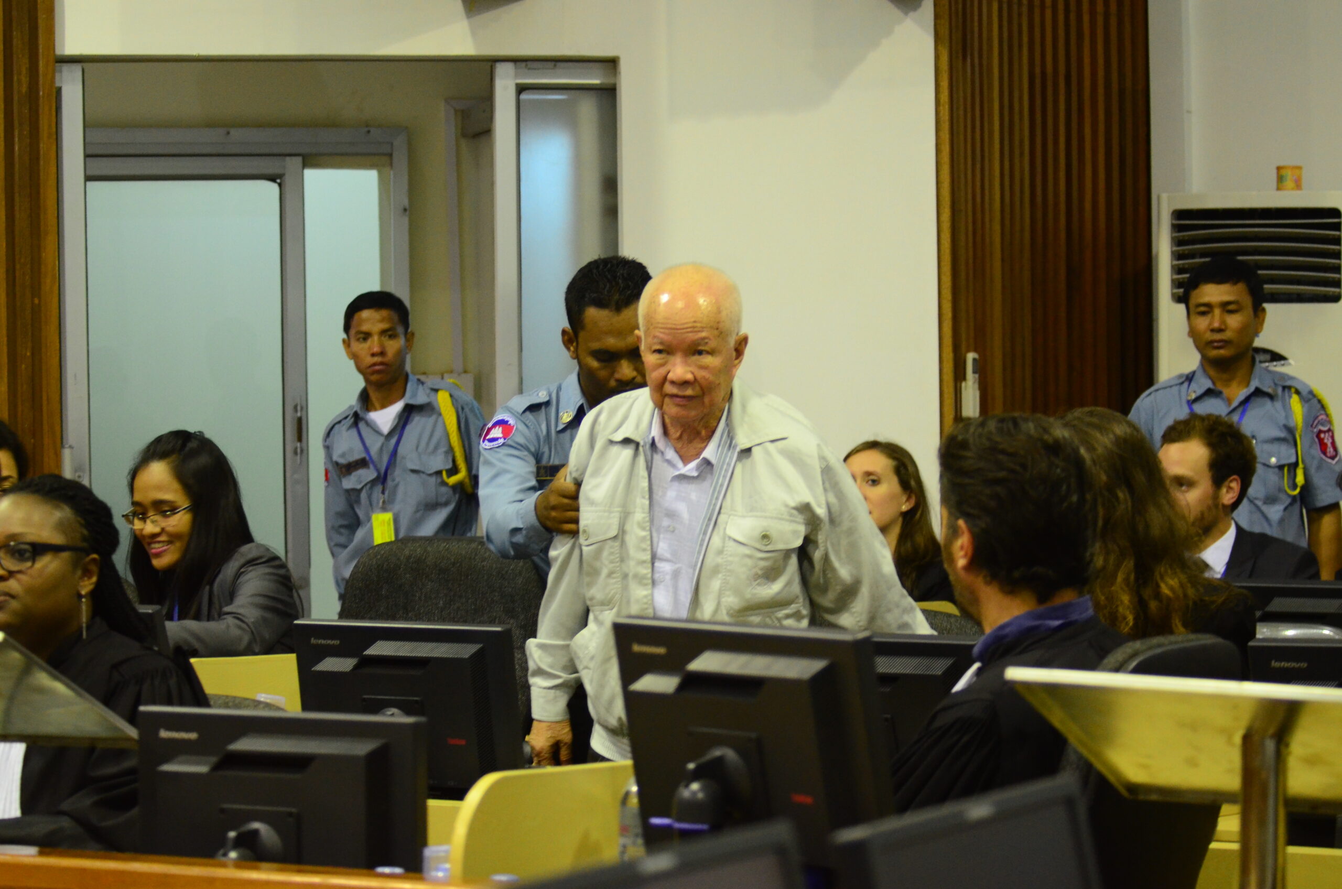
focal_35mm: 120
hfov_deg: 17.1
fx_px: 4464
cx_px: 671
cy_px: 444
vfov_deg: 11.4
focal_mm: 80
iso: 2000
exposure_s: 1/100
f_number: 4.5
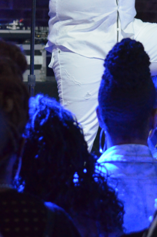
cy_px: 60
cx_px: 142
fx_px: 1774
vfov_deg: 7.6
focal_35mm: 270
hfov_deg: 5.1
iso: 3200
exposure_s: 1/200
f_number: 4.5
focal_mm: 78
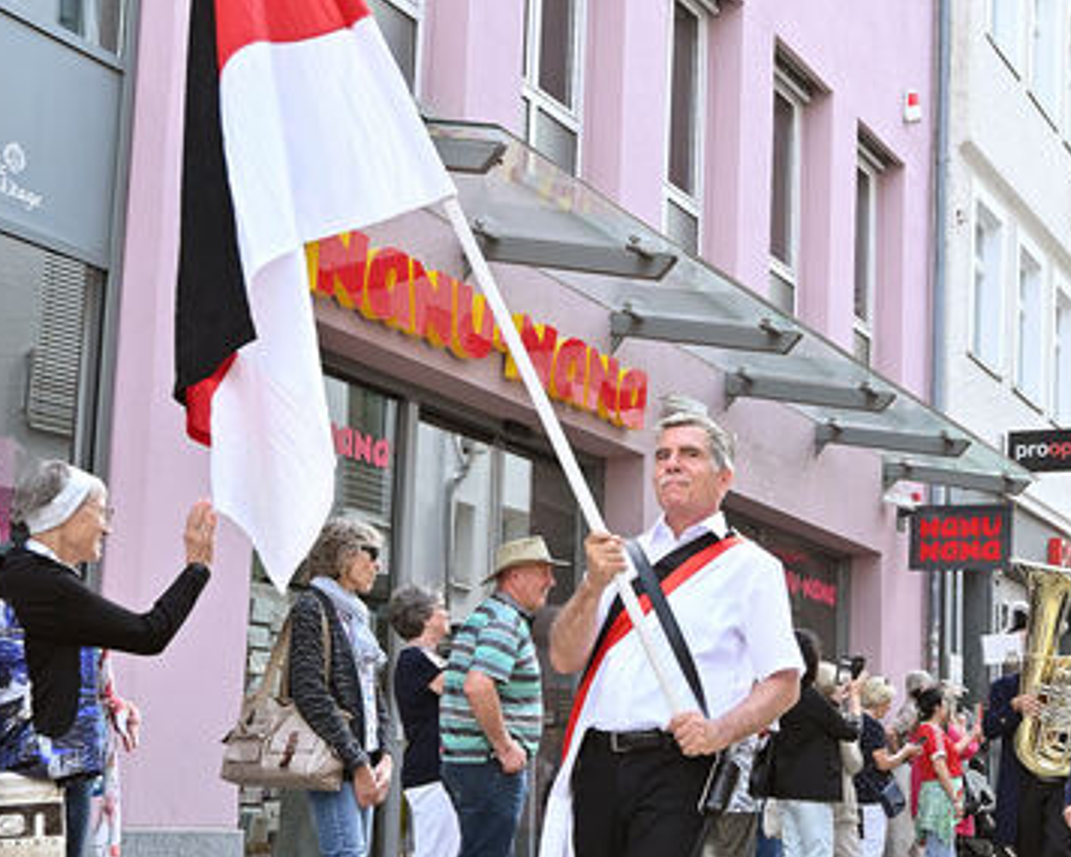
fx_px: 1902
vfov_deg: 25.2
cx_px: 897
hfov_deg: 30.5
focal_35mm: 60
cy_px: 597
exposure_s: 1/1250
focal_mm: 19
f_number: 3.2
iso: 640
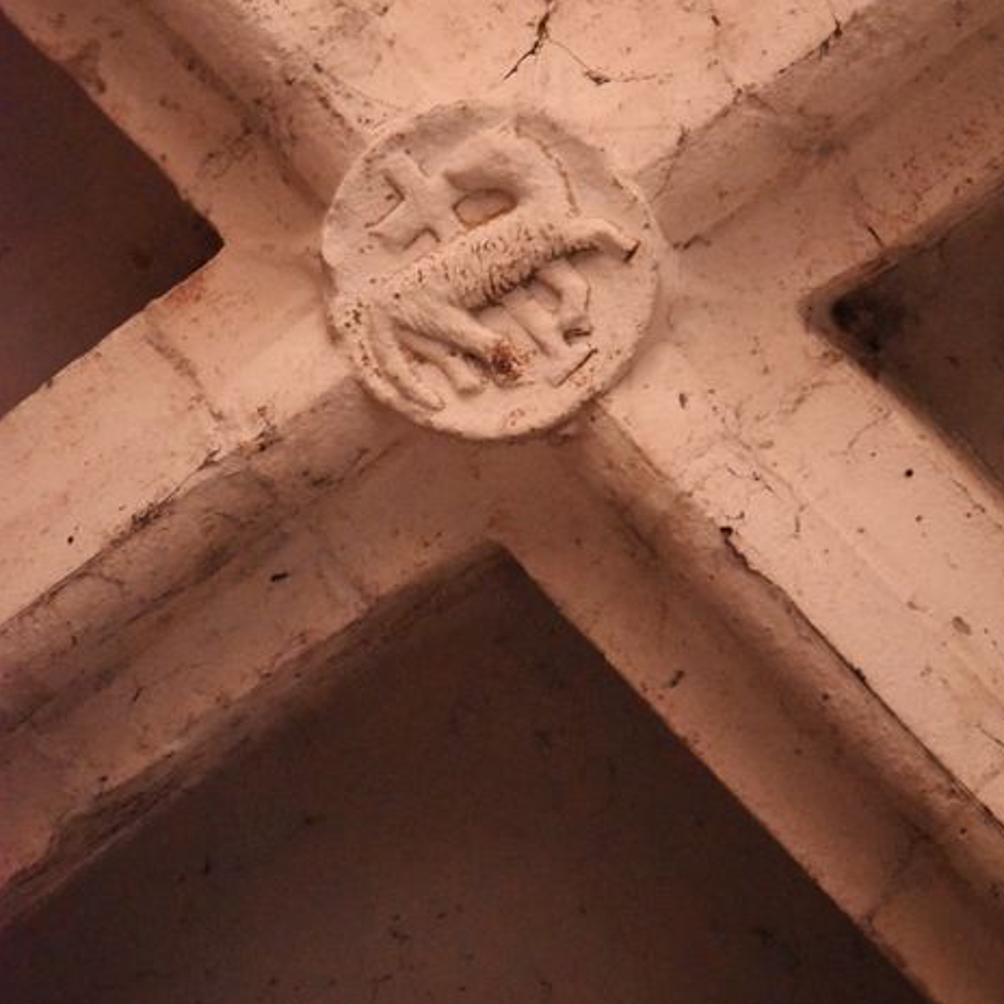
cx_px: 503
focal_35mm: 318
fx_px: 10423
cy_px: 338
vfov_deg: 5.5
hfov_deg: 5.5
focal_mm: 165
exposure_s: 1/250
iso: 12800
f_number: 5.3
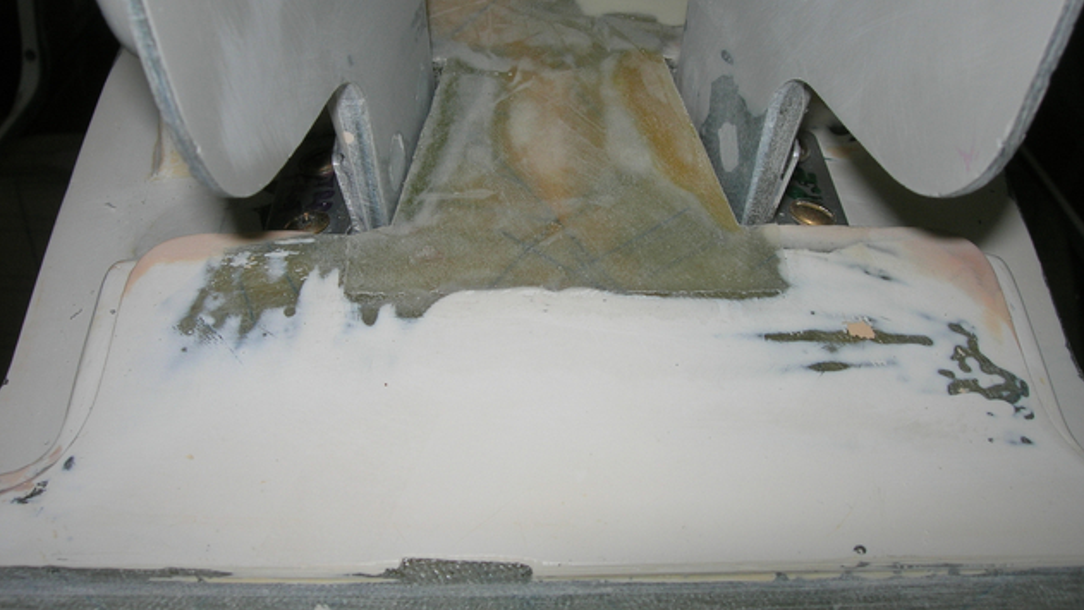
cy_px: 232
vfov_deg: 28.3
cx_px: 543
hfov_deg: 48.4
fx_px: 1207
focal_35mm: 42
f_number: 4.8
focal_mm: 7.8
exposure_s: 1/60.1
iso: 64
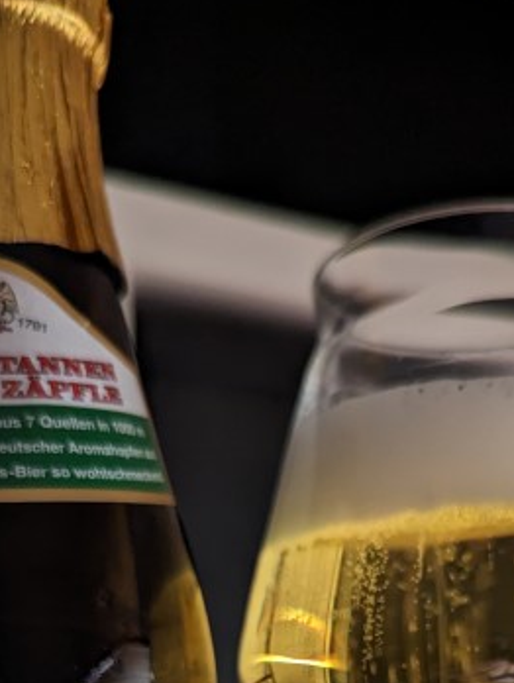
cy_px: 726
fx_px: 1047
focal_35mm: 53
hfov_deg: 27.5
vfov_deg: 32.4
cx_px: 328
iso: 1041
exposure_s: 1/76.1
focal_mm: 6.81
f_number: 1.85
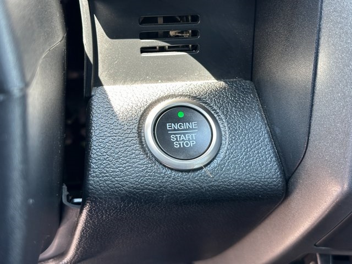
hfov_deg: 39.7
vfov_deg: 30.3
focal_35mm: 48
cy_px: 132
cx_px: 176
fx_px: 488
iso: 125
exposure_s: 1/60
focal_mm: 6.86
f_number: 1.78
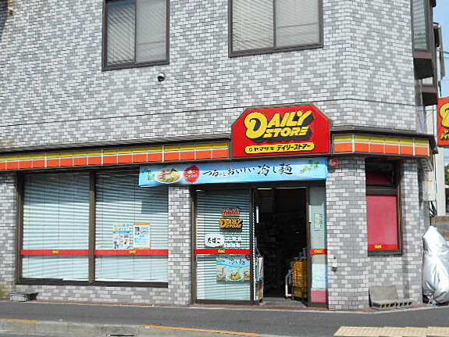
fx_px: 635
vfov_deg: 29.7
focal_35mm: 49
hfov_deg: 38.9
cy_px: 177
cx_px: 237
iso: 80
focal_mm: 7.7
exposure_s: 1/800
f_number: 4.2
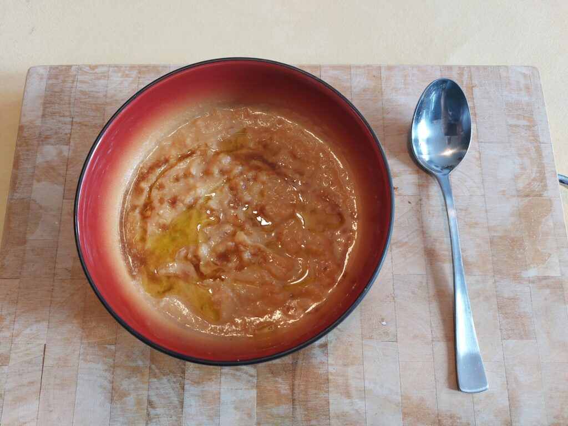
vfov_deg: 54.9
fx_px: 410
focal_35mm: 25
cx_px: 284
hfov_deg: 69.4
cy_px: 213
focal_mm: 5.23
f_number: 1.8
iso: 400
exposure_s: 1/50
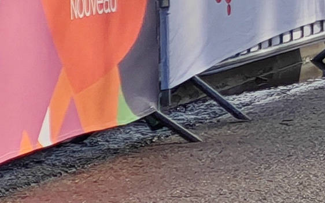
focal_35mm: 579
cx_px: 972
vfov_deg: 2.3
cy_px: -272
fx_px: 5131
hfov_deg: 3.5
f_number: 1.8
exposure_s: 1/2932
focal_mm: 12.28
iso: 50
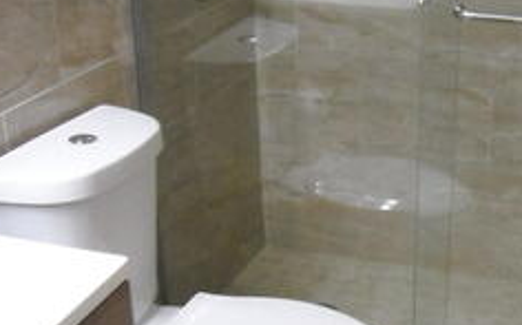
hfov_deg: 31.8
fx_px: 895
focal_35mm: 63
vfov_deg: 20.5
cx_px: 407
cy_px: 208
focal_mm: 5.7
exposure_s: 1/105
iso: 800
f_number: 2.8
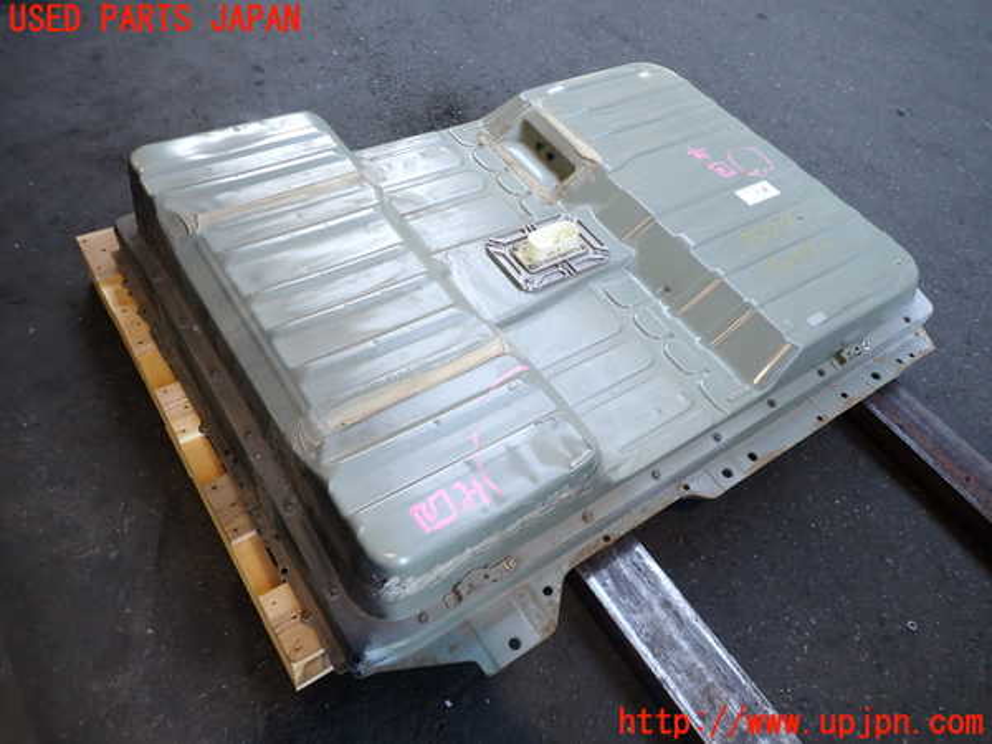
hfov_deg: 69.4
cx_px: 496
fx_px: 716
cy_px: 372
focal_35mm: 25
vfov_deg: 54.9
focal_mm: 4.5
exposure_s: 1/125
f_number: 2
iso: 200
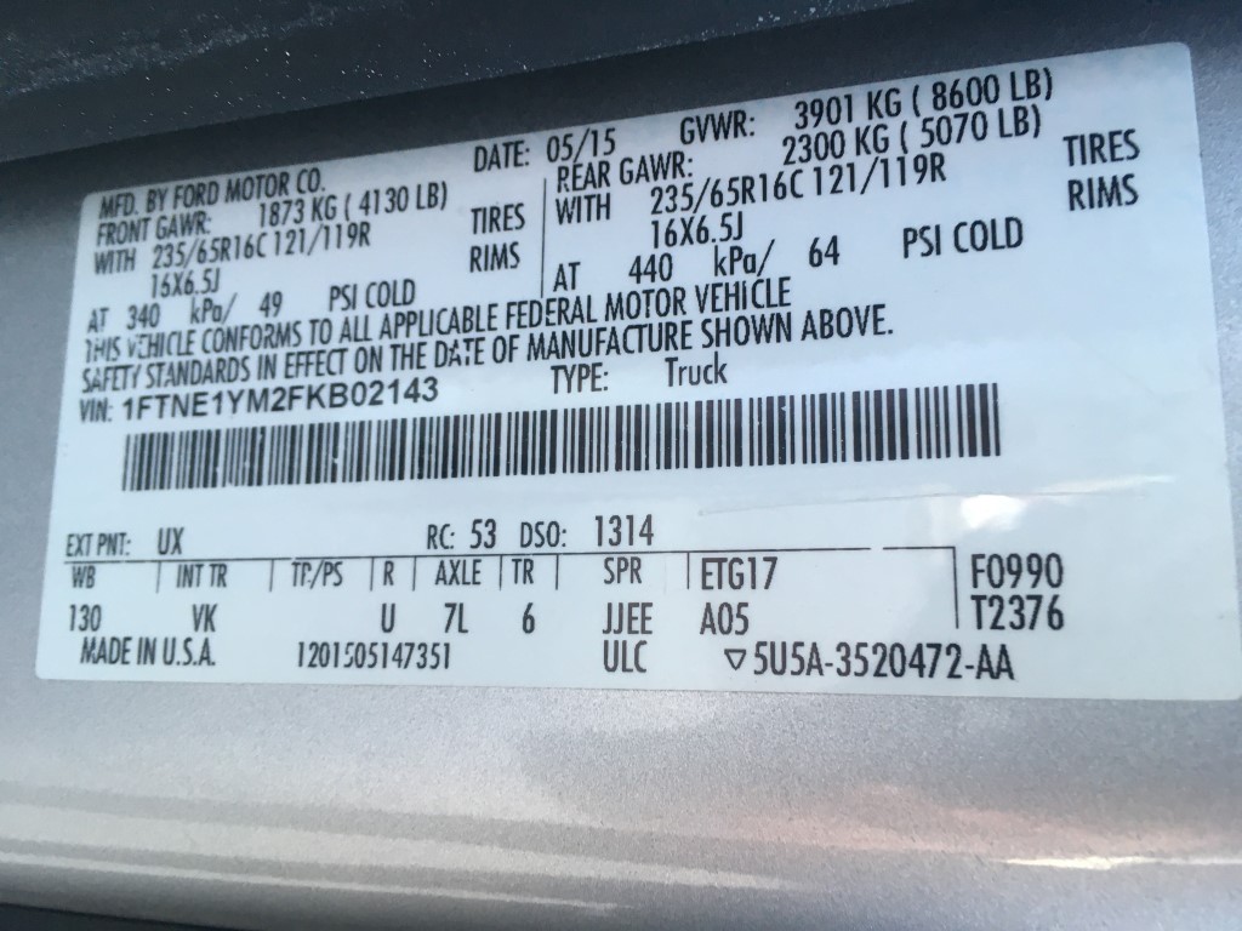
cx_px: 621
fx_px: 1041
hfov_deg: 61.7
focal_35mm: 29
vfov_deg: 48.2
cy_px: 466
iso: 50
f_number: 2.2
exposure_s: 1/30
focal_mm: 4.15
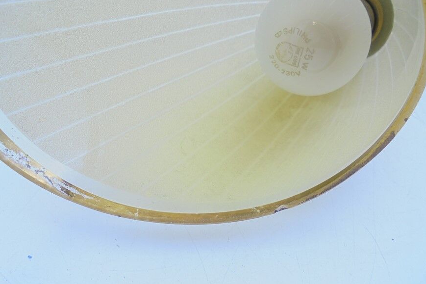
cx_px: 212
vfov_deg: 46.4
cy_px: 141
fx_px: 331
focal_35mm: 28
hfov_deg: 65.5
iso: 100
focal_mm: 4.6
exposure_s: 1/50
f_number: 3.5
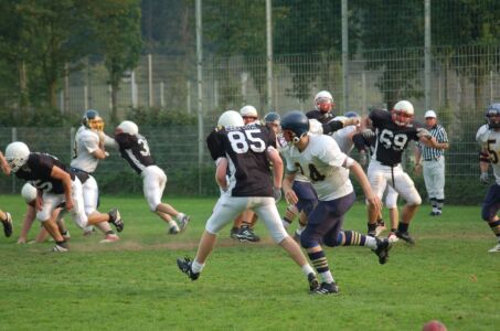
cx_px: 250
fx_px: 2495
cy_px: 166
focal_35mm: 180
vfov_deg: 7.6
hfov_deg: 11.4
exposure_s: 1/1000
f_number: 4.2
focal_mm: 120
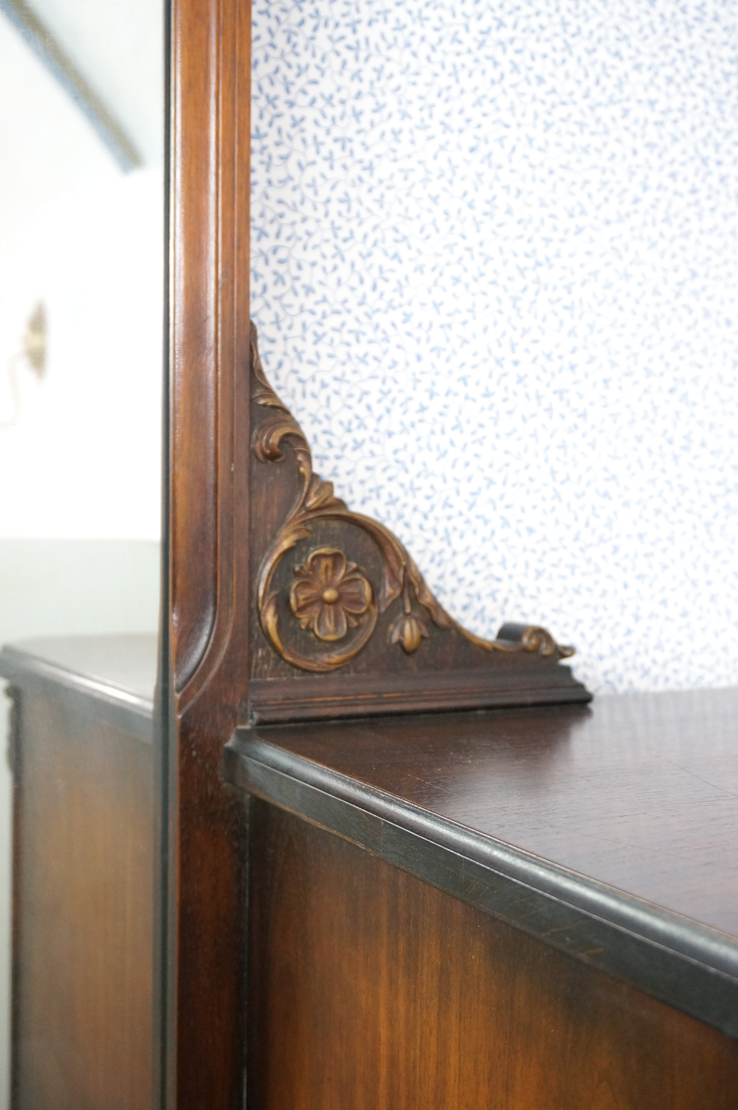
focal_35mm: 44
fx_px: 1341
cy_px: 555
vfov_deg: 45.0
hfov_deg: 30.8
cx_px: 369
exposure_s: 1/60
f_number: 4.5
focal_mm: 29
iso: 1250
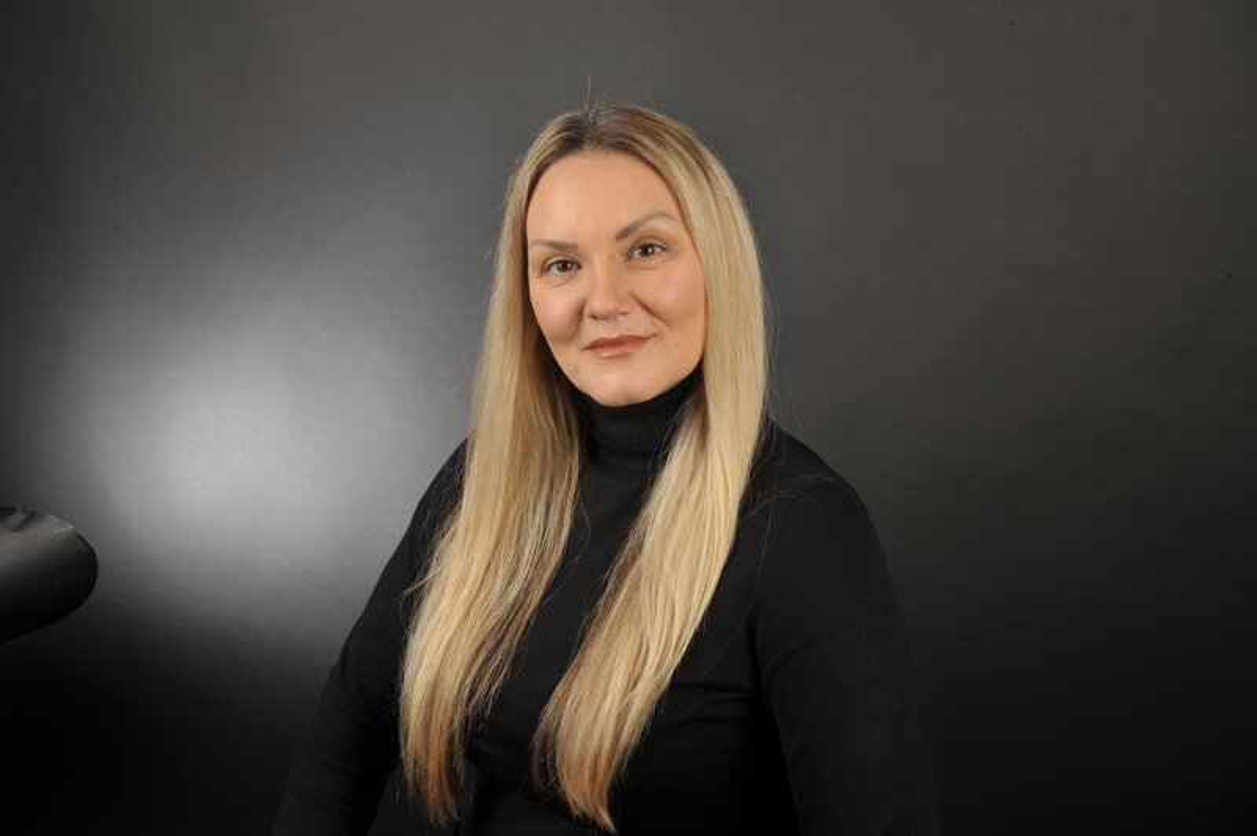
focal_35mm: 45
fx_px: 1570
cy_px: 418
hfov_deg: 43.6
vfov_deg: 29.8
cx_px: 628
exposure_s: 1/160
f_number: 13
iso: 200
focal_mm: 45
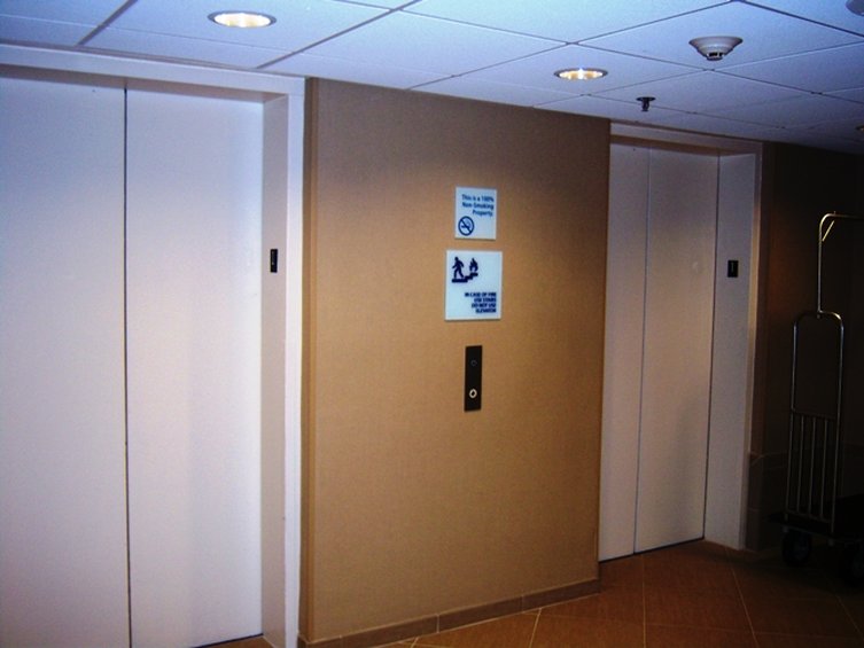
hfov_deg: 51.3
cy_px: 324
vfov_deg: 39.7
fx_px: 899
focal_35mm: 36
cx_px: 432
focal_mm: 7.5
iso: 125
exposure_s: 1/60
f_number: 2.8
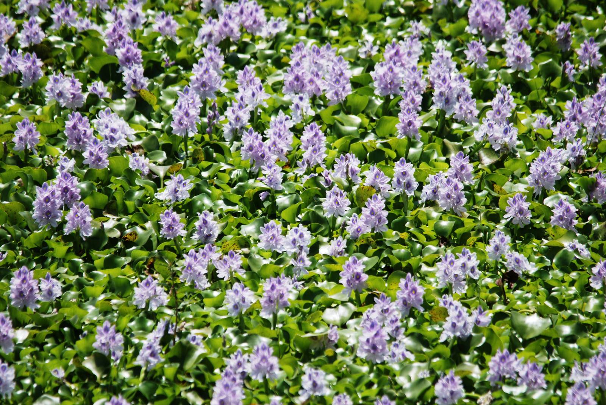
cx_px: 303
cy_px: 202
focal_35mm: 750
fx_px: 12640
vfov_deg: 1.8
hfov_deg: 2.7
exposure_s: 1/500
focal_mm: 500
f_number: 6.3
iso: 140
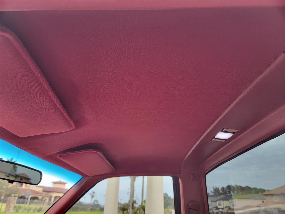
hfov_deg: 71.6
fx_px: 198
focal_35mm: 24
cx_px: 142
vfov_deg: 56.8
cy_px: 107
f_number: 1.8
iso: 100
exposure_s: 1/120
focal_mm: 6.7
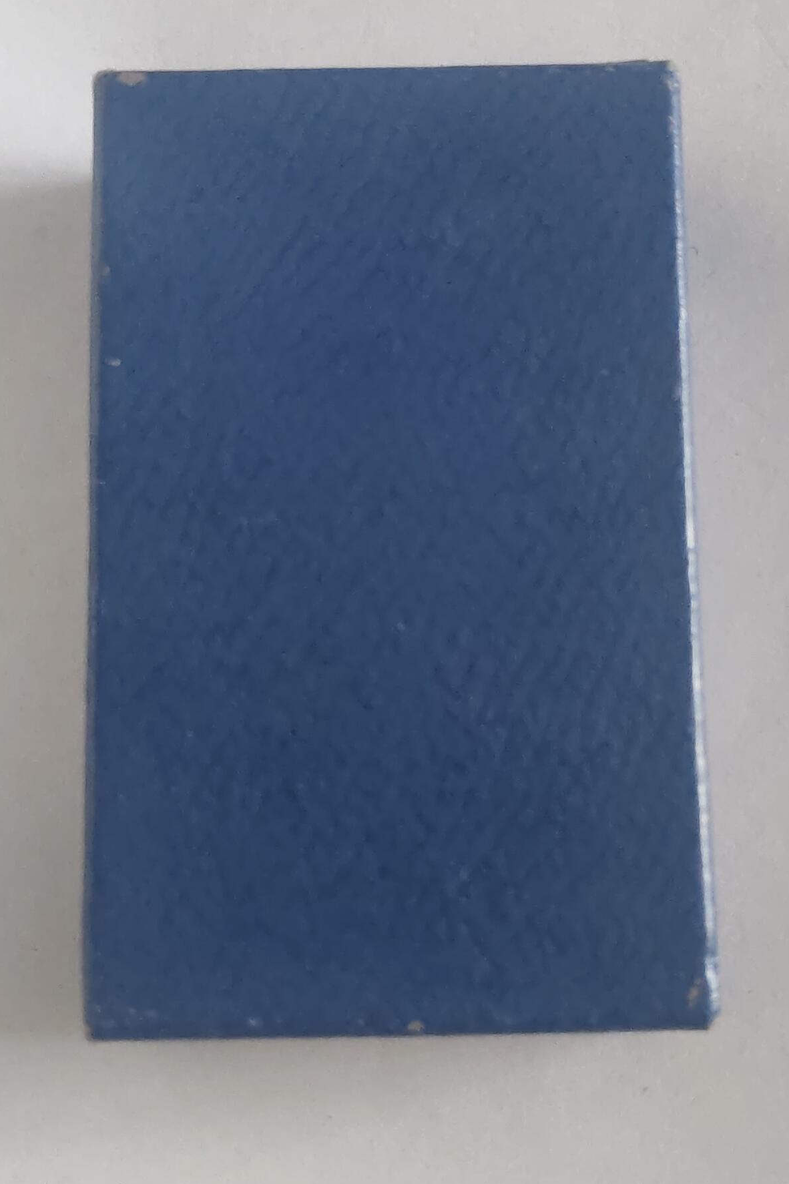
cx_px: 374
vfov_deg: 35.1
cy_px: 585
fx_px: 1874
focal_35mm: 57
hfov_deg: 23.8
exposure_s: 1/25
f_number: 1.95
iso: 1000
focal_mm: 5.52
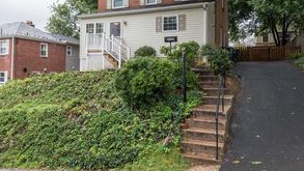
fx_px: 274
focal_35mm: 34
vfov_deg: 34.4
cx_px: 128
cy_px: 61
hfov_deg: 57.7
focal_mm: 19
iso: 200
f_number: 5.6
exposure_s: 1/160
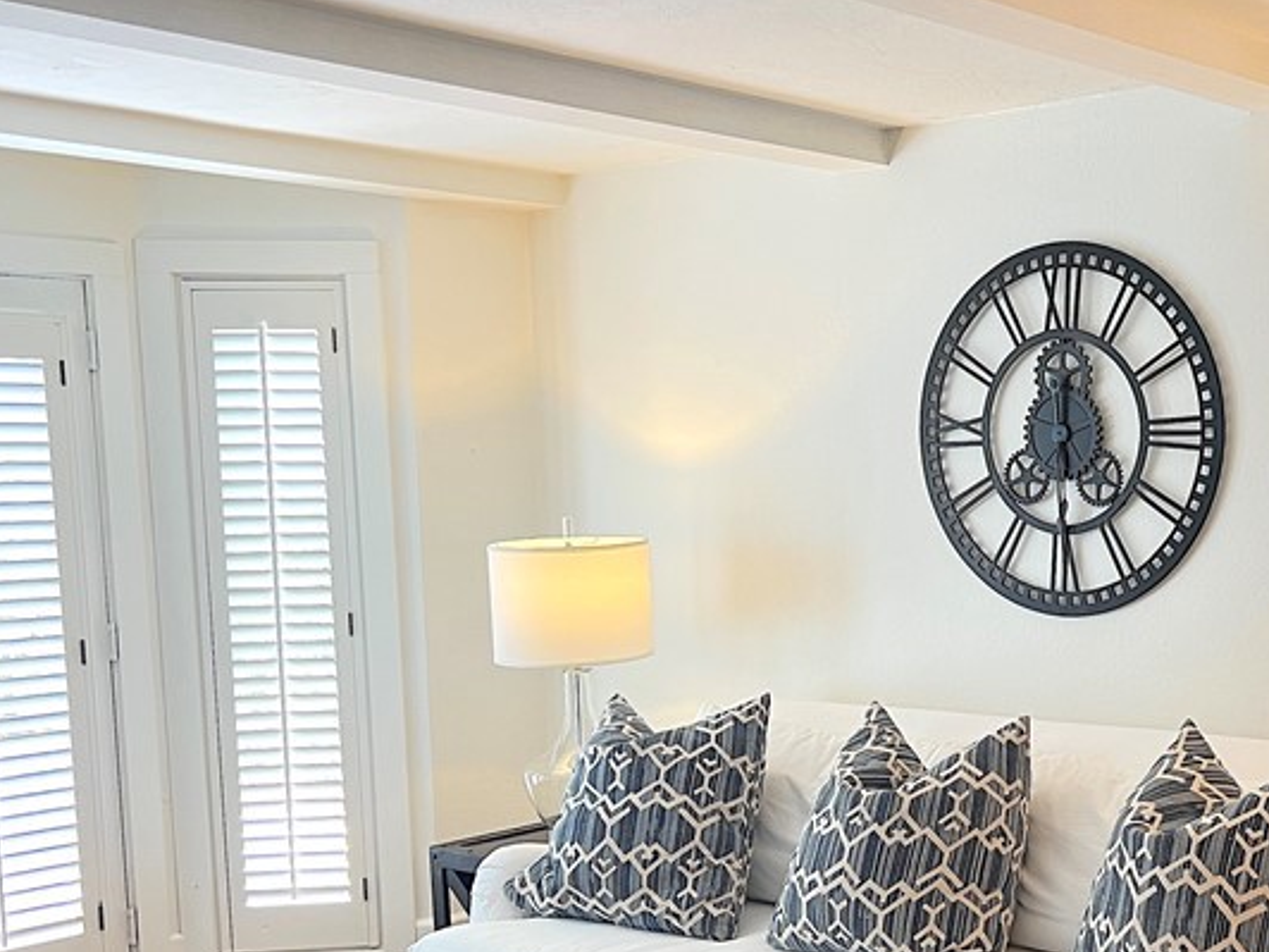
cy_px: 639
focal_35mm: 50
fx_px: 1833
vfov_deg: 28.9
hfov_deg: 36.7
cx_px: 1040
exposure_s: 1/60
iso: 80
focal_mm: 5.7
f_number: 1.5
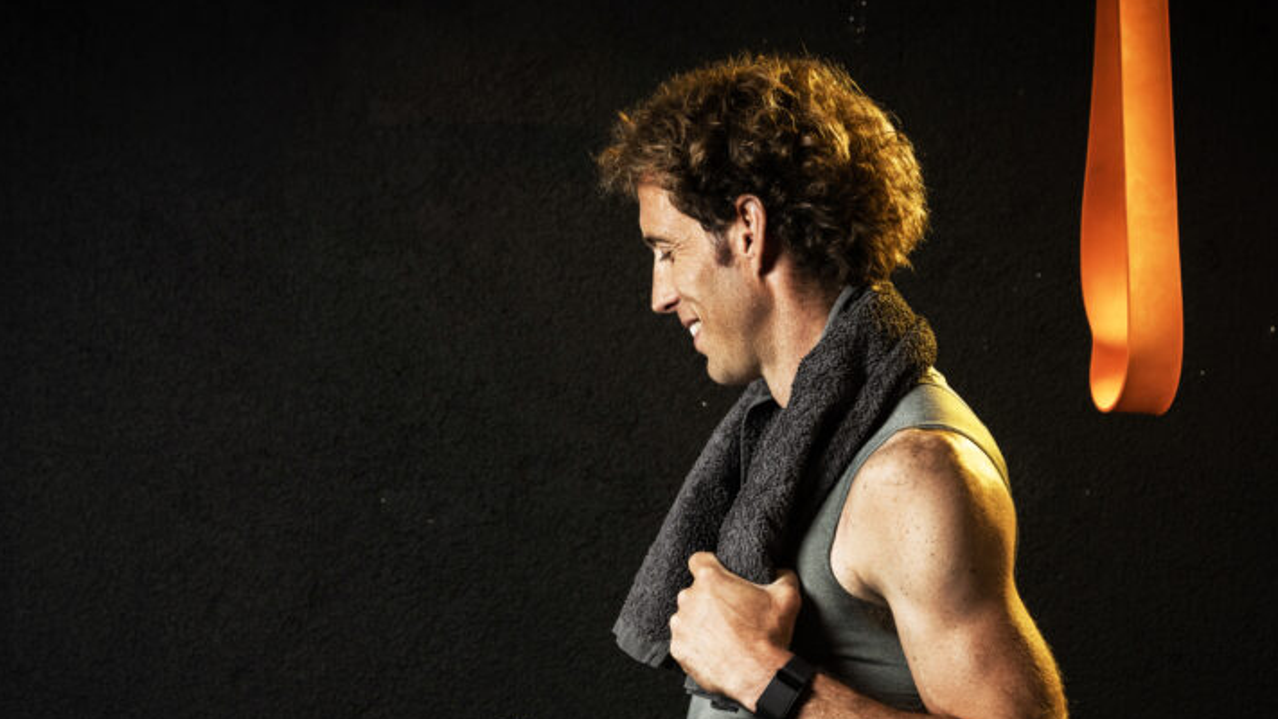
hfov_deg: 13.0
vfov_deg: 7.3
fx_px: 5626
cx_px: 609
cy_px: 551
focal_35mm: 166
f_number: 9
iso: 125
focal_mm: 110
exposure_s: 1/125
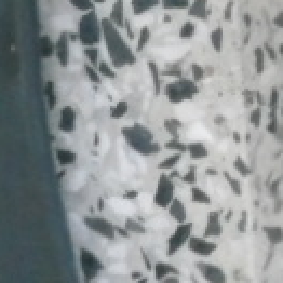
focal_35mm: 1203
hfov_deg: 1.5
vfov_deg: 1.5
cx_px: -244
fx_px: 11127
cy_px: 102
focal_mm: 50
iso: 800
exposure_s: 1/100
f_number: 4.9
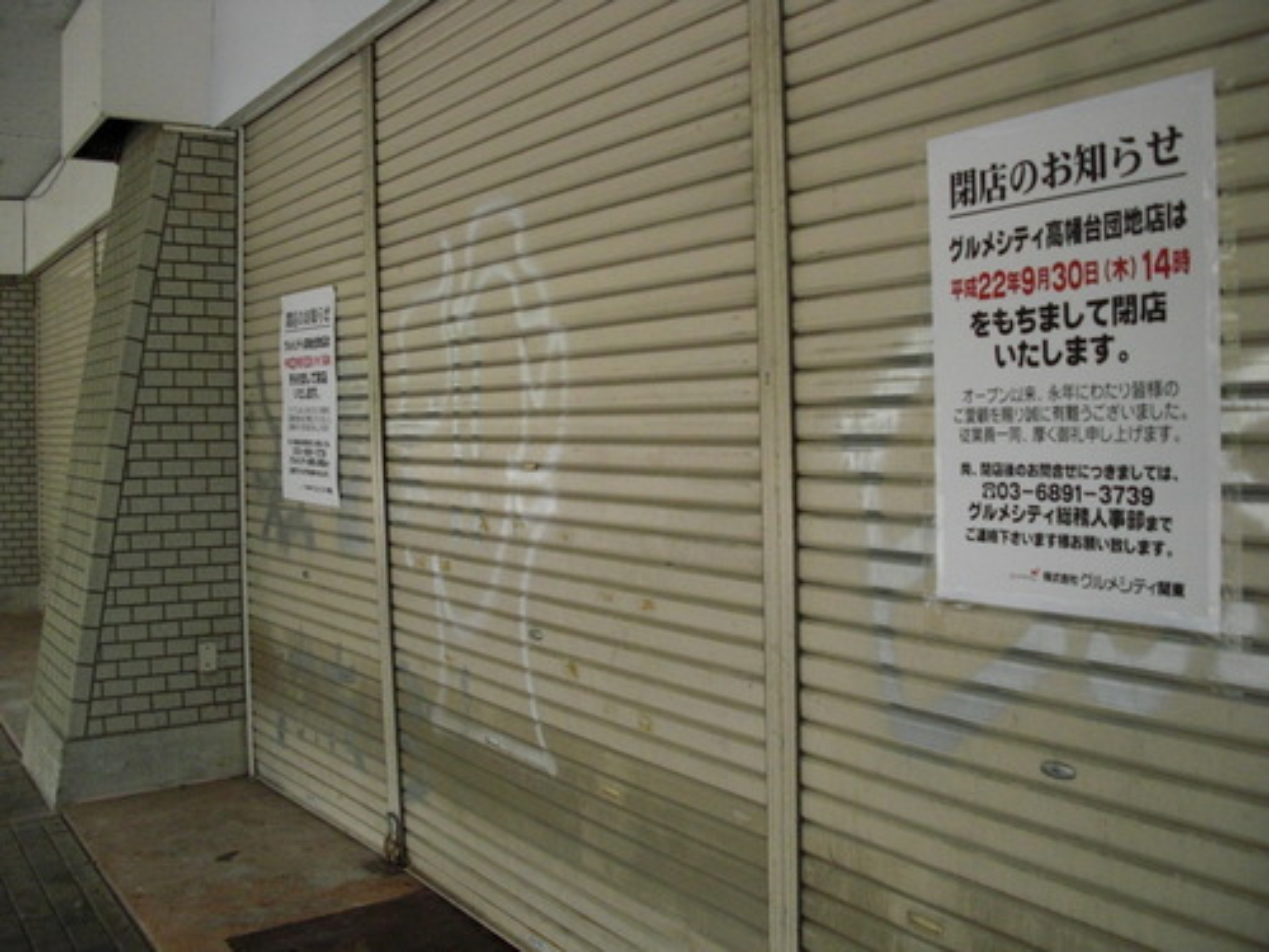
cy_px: 476
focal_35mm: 36
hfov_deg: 51.4
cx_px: 634
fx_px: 1320
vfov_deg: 39.7
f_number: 2.8
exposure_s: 1/100
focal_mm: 6.3
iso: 400
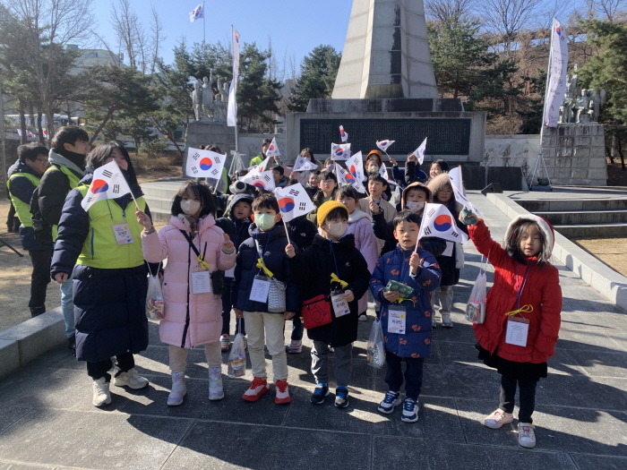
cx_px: 314
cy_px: 235
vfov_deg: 53.1
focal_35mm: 26
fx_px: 471
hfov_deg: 67.3
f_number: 1.8
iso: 25
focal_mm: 4.25
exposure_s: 1/765
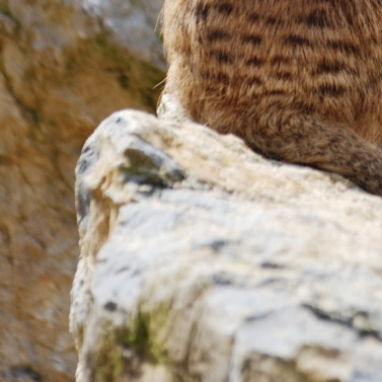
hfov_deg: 2.3
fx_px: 9514
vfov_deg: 2.3
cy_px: -117
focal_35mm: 762
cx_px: 295
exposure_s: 1/500
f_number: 5.3
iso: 200
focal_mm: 220
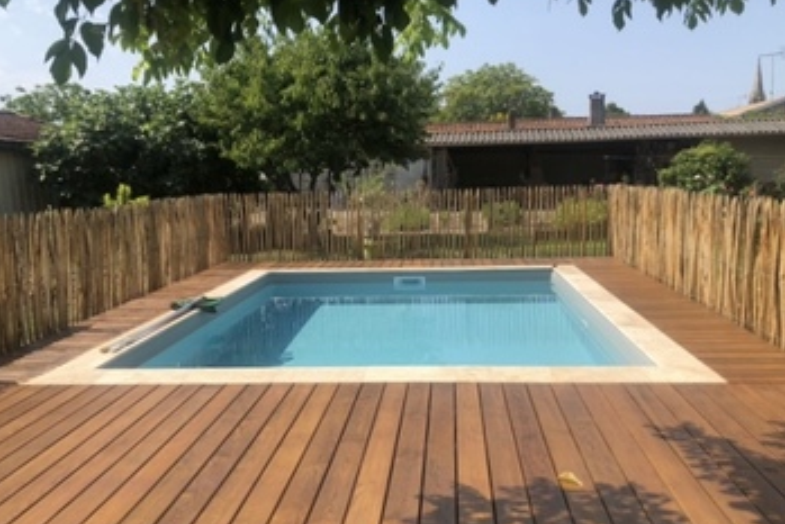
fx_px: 654
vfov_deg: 43.6
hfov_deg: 61.9
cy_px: 283
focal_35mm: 30
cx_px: 398
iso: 20
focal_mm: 3.99
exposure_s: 1/1845
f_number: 1.8
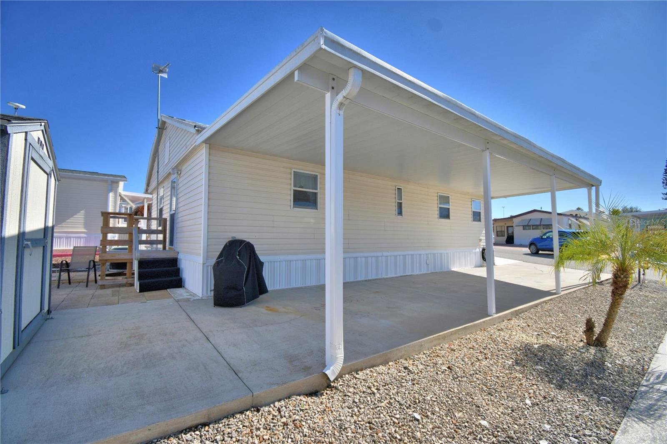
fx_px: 278
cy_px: 222
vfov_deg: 77.3
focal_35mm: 15
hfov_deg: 100.4
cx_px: 334
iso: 100
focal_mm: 10
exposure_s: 1/1000
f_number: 4.5
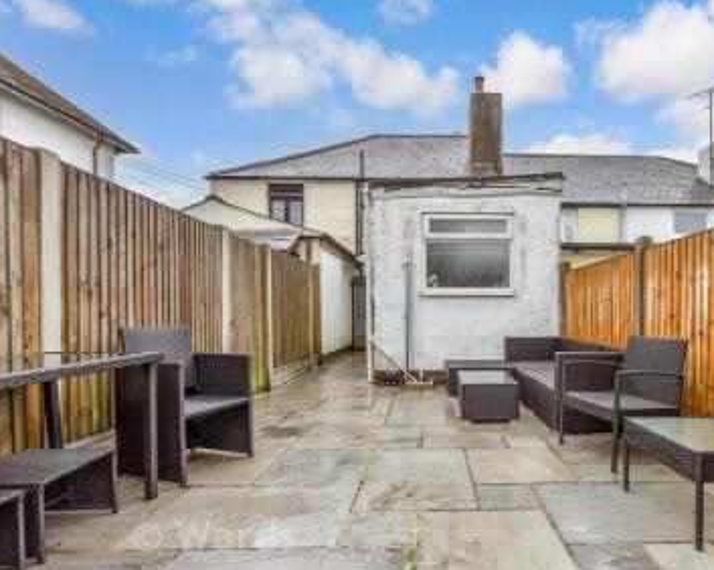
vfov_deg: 70.6
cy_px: 316
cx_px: 445
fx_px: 401
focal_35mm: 19
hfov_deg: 81.8
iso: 400
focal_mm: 10
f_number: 8
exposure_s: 1/160
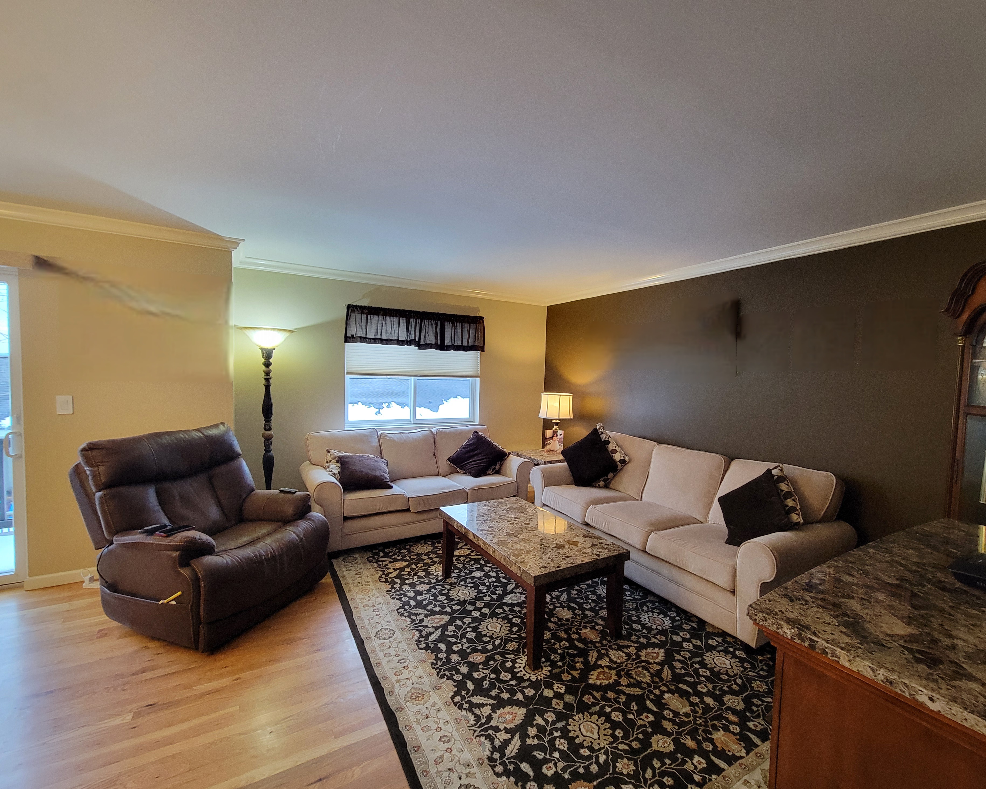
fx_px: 409
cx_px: 518
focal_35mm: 14
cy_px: 399
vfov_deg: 88.0
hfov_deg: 100.6
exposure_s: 1/30
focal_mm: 2.2
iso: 400
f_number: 2.2
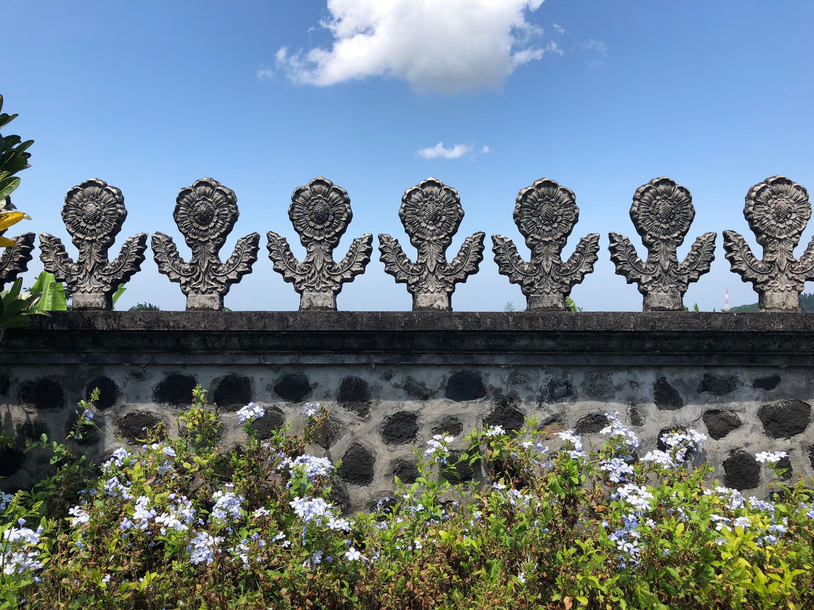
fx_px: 658
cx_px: 407
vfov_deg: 49.7
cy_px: 305
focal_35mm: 28
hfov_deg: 63.4
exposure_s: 1/1499
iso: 20
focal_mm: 3.99
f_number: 1.8
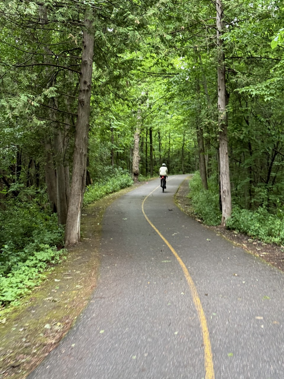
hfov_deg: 30.3
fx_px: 525
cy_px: 190
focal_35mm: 48
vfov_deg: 39.7
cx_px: 142
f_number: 1.78
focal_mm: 6.76
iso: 160
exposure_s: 1/60
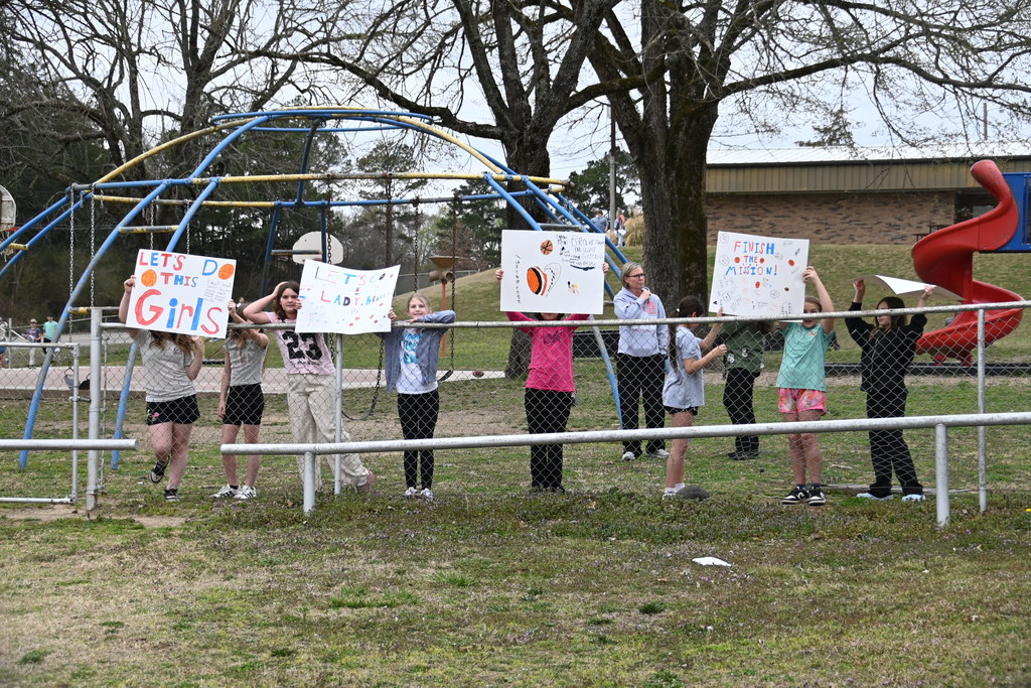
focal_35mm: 75
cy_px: 344
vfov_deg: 18.2
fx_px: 2148
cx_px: 516
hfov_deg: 27.0
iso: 200
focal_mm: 50
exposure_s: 1/250
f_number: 5.6
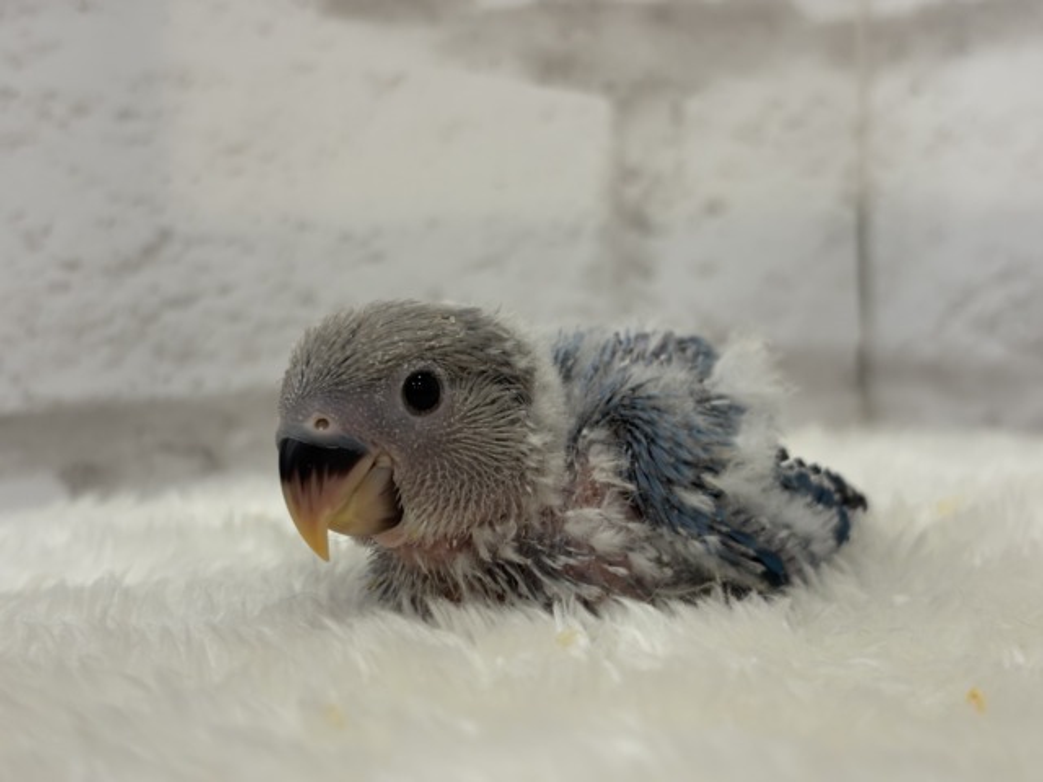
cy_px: 391
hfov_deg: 36.8
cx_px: 522
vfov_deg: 28.0
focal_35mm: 52
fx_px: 1567
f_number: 1.6
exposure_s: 1/100
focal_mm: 5.96
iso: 64
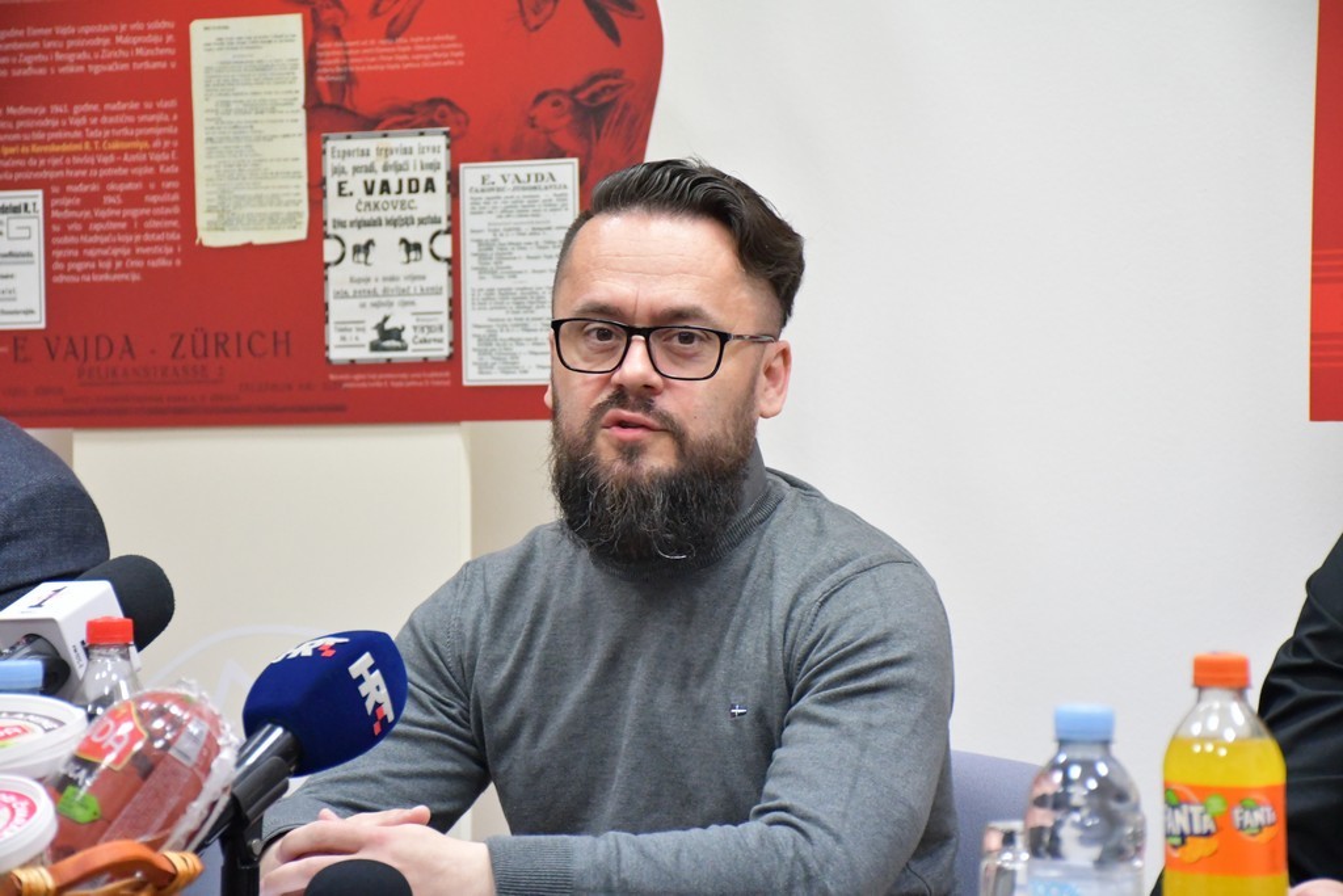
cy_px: 448
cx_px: 672
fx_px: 4179
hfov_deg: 18.3
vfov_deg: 12.2
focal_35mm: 112
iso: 5000
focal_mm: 75
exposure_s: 1/125
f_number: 5
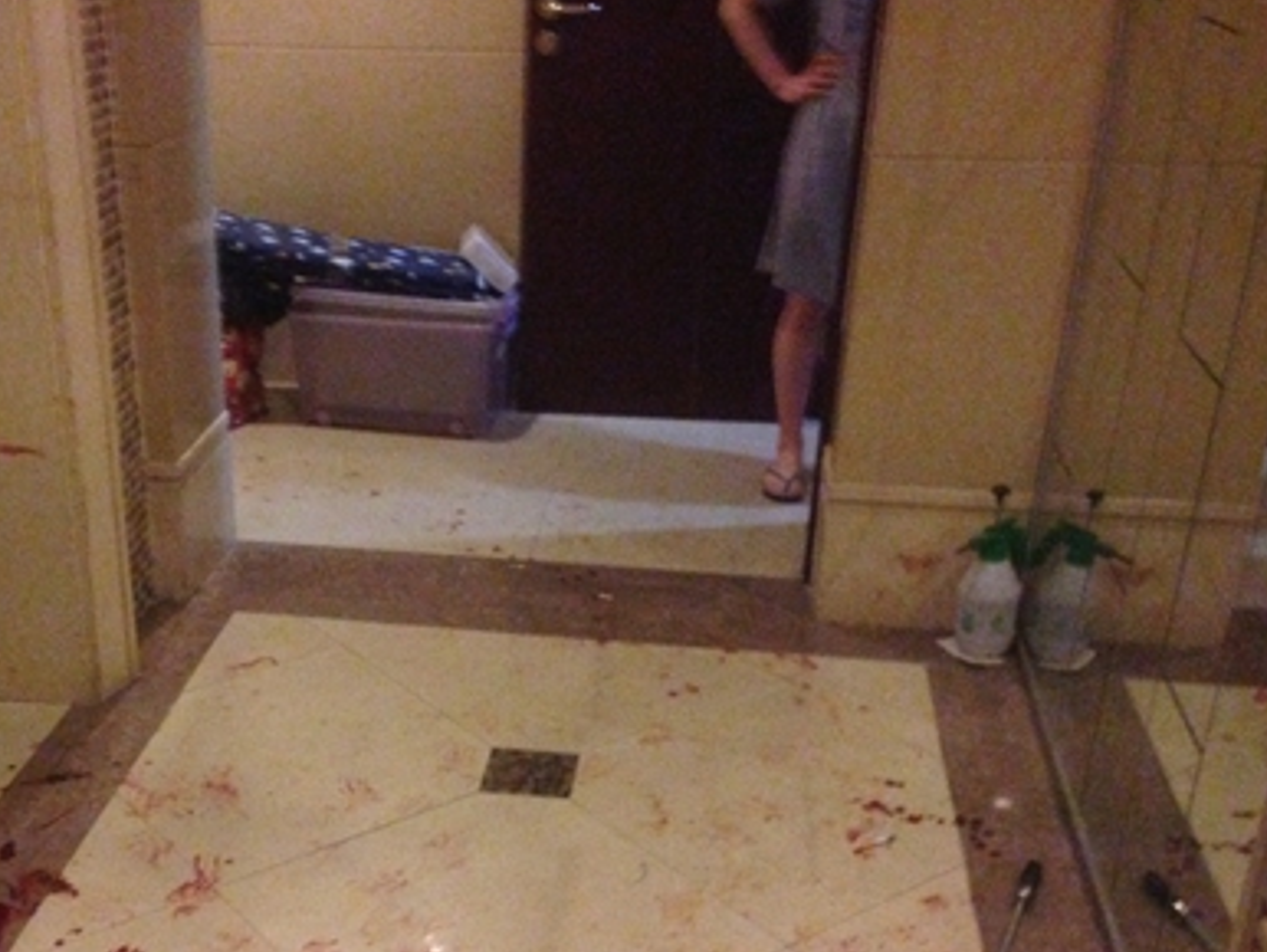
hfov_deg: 39.9
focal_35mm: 47
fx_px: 1721
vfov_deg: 30.6
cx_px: 423
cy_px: 658
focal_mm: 4.12
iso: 800
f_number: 2.4
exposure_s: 1/15
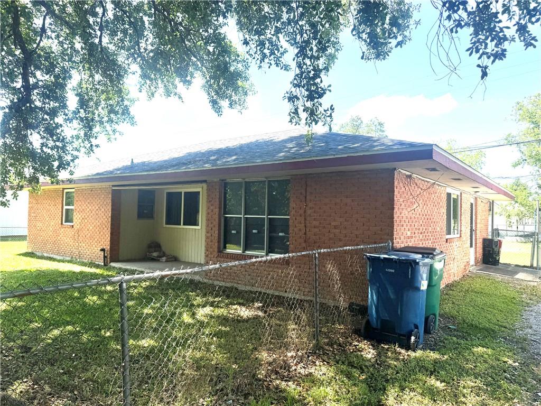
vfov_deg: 56.8
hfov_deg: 71.6
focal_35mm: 24
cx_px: 270
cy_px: 203
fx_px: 375
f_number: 1.78
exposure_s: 1/4310
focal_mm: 6.76
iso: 80
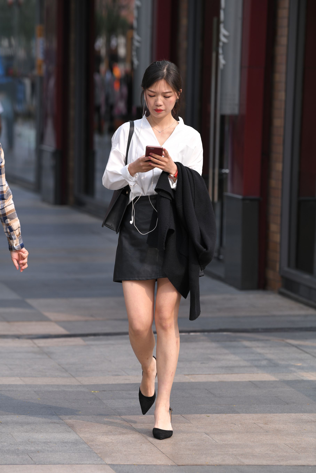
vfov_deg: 10.3
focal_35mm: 200
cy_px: 236
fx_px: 2633
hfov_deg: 6.9
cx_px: 158
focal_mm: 200
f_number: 5
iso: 180
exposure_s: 1/640
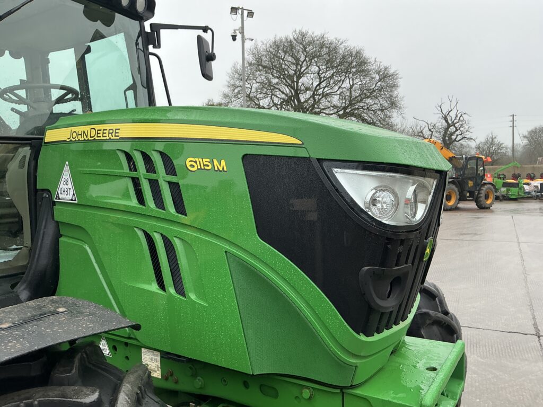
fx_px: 439
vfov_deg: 49.7
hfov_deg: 63.4
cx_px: 272
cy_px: 204
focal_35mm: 28
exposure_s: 1/229
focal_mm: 3
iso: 20
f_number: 1.8
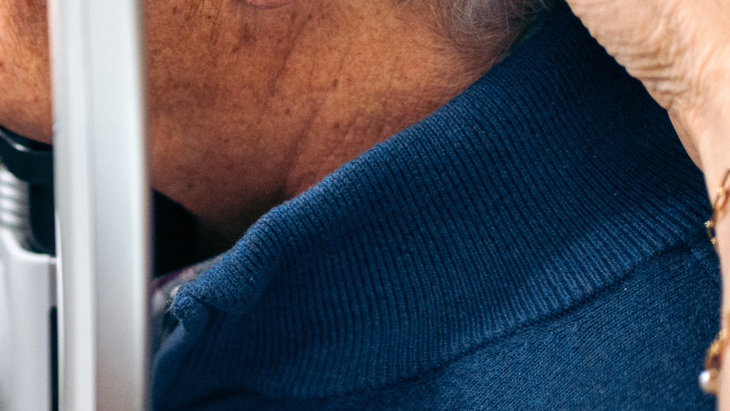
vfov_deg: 9.2
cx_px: -288
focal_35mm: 131
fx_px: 2536
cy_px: 14
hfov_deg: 15.4
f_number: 1.8
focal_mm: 35
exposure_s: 1/250
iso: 1250
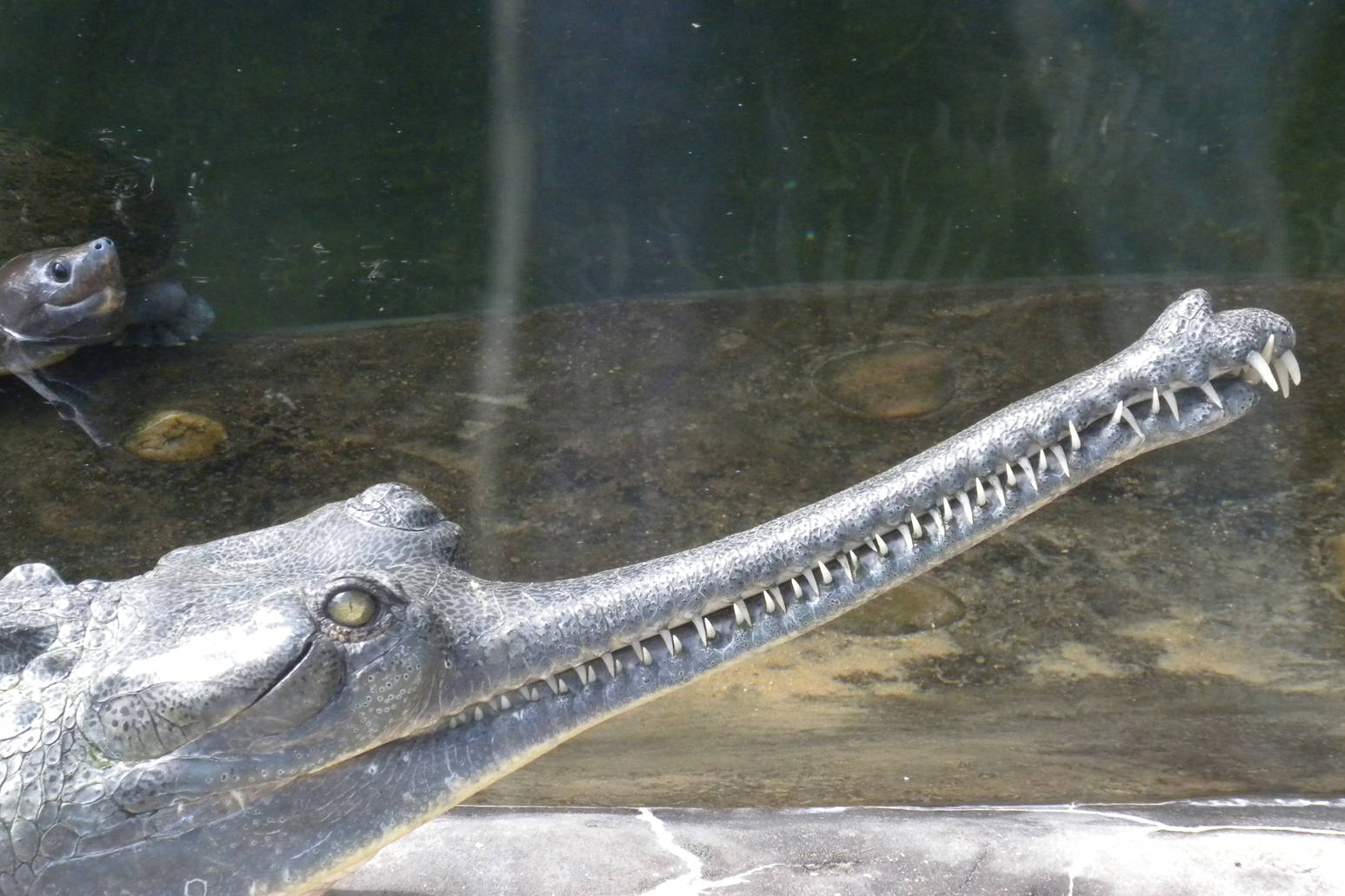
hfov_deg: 16.0
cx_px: 682
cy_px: 514
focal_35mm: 128
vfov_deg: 10.7
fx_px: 4781
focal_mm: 21
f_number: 5.1
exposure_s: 1/234
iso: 400
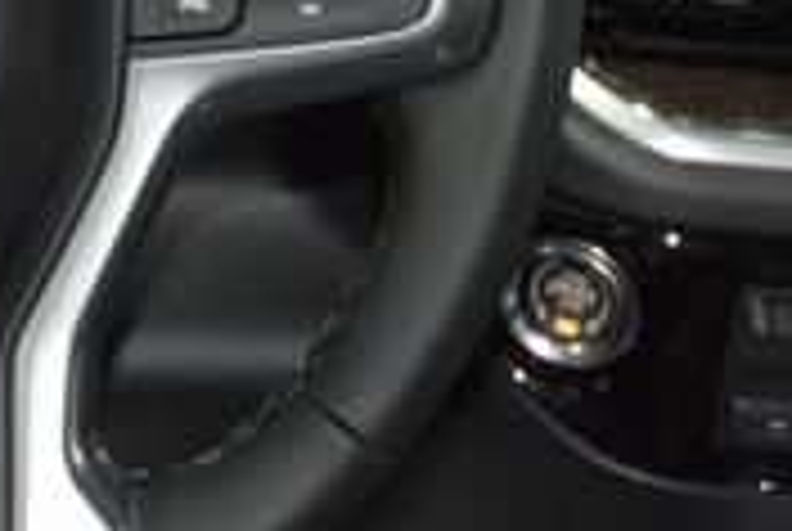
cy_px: -88
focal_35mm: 169
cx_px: -284
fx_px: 3720
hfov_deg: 11.8
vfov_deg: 8.1
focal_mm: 31
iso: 2200
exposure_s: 1/40
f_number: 4
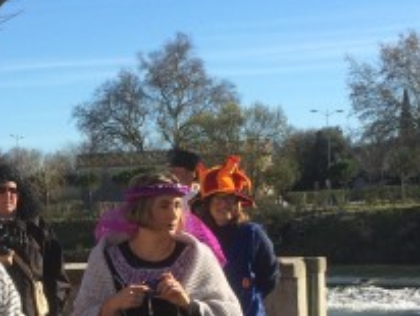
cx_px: 43
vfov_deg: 16.3
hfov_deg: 21.3
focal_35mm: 90
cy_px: 279
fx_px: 1093
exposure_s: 1/1709
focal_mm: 4.15
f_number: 2.2
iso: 32
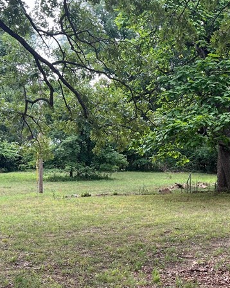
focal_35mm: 58
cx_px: 226
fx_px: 494
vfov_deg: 32.4
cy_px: 163
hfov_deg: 25.1
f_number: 1.5
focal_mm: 5.7
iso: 40
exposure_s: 1/289
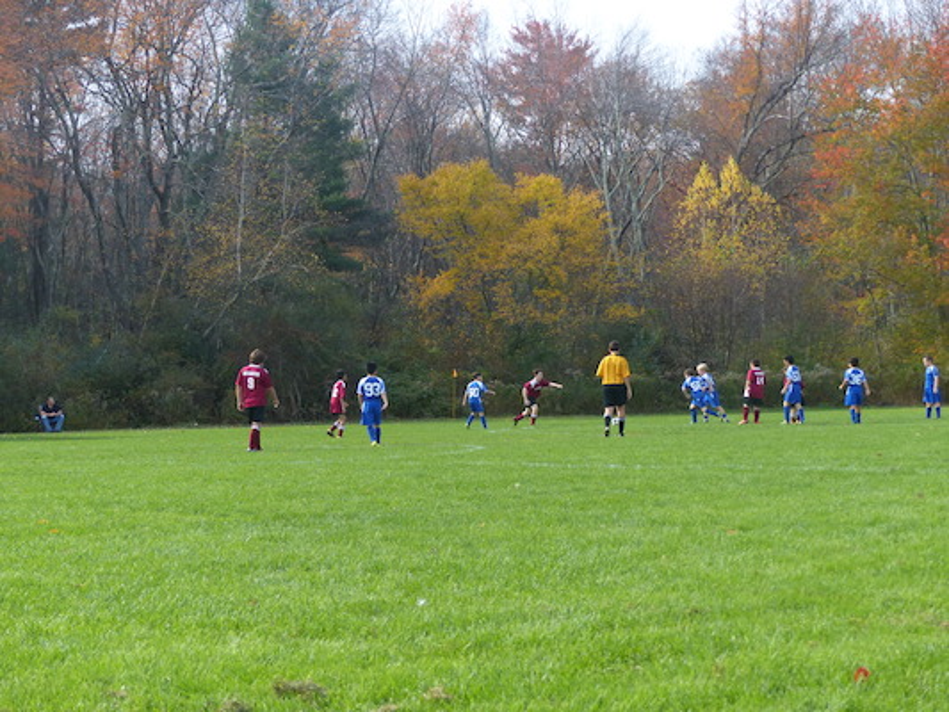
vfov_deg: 19.6
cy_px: 356
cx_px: 474
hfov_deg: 26.0
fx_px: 2057
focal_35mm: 75
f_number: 2.8
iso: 250
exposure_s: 1/500
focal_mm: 13.5
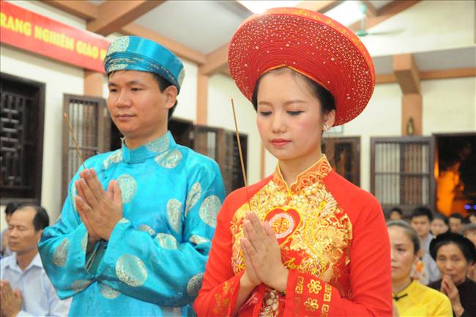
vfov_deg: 25.7
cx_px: 238
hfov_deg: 37.9
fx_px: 693
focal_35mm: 52
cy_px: 158
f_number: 4.5
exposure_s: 1/30
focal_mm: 35
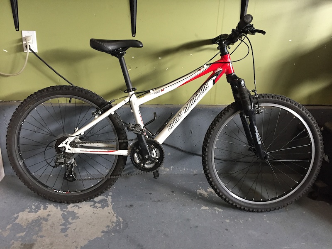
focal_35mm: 29
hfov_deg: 61.7
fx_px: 278
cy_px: 124
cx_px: 166
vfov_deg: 48.2
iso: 160
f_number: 2.2
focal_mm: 4.15
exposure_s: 1/30
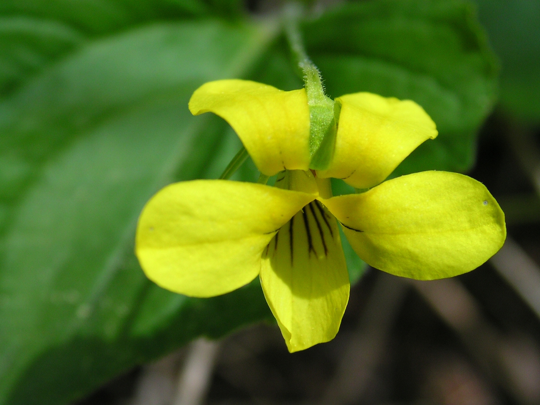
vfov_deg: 22.6
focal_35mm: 65
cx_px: 269
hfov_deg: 29.8
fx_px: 1014
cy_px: 205
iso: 100
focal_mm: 9.7
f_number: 3.5
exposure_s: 1/627
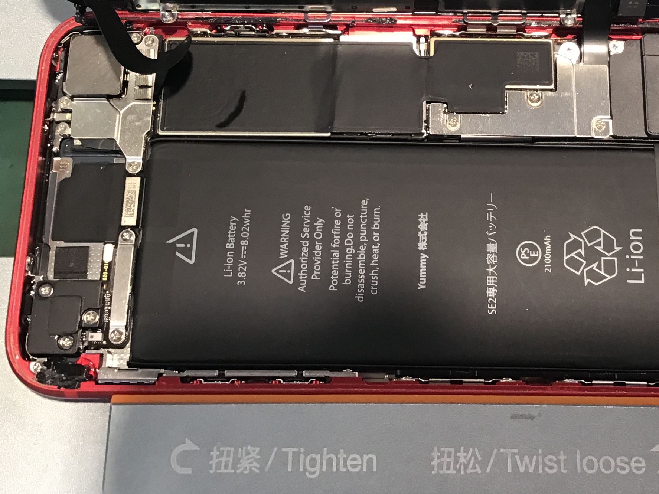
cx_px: 426
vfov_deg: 25.3
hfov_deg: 33.6
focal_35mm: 57
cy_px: 109
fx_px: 1085
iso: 80
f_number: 2.4
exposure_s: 1/30
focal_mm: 3.3
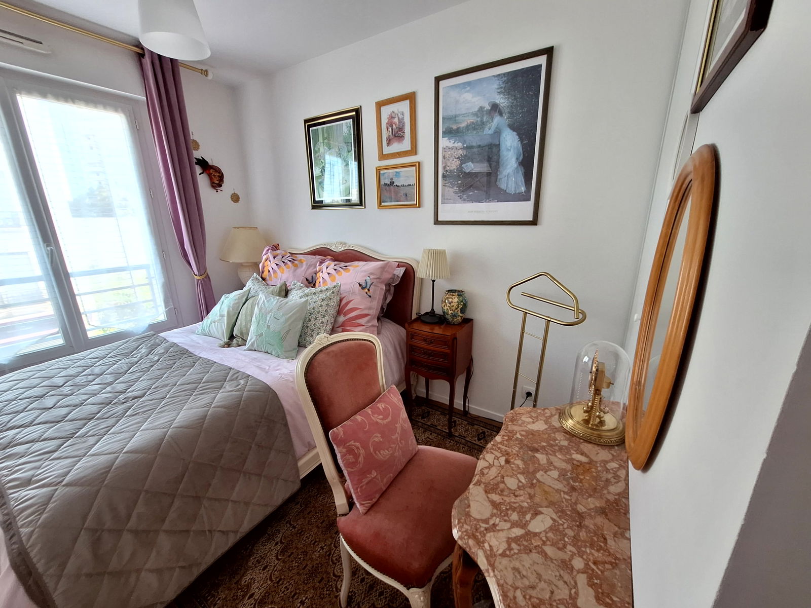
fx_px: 305
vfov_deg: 89.9
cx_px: 406
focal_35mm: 13
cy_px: 304
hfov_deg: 106.2
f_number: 2.2
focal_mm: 1.74
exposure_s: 1/50
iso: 80
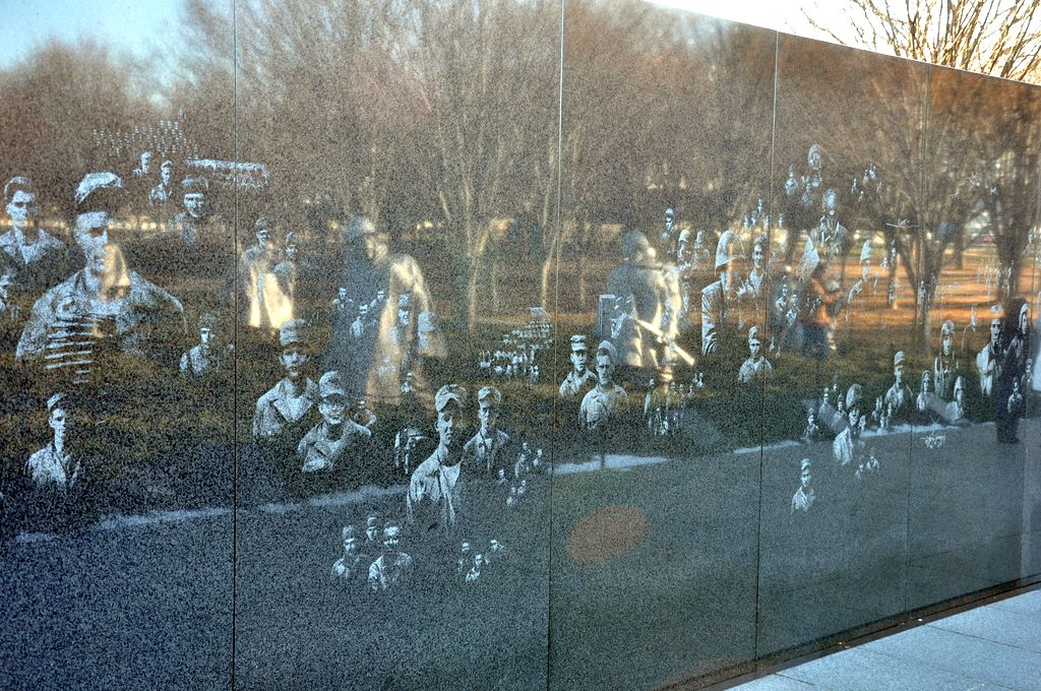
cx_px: 520
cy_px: 346
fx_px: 1386
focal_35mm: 48
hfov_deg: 41.2
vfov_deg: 28.0
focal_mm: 32
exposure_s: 1/40
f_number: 6.3
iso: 200
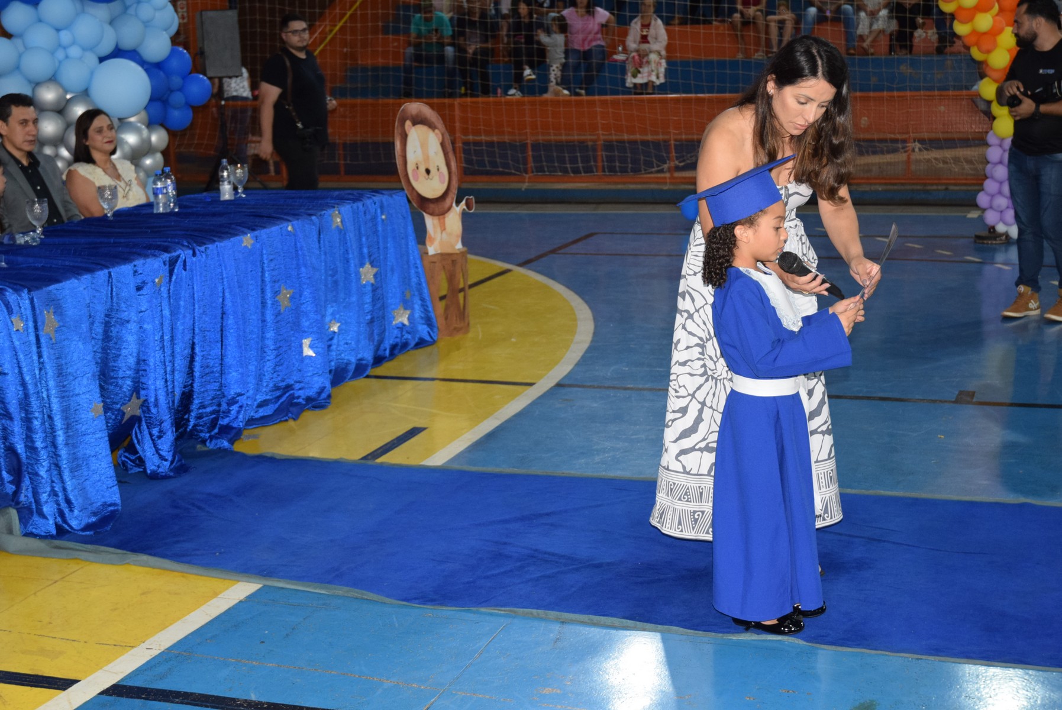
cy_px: 355
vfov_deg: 25.8
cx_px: 531
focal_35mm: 52
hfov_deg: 37.8
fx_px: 1550
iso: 1250
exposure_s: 1/60
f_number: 4.2
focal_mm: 35
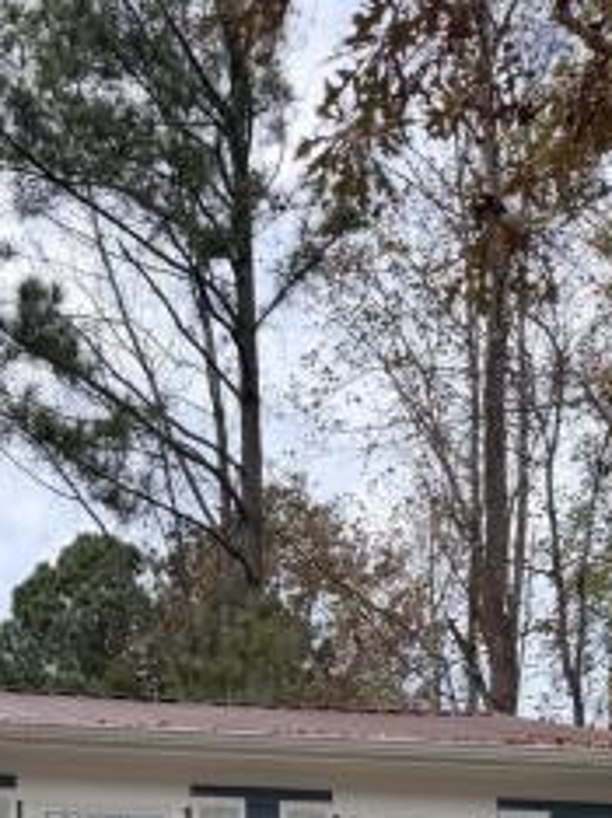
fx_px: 1748
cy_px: 1108
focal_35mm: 74
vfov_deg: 23.0
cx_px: 42
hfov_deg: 19.4
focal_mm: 6.76
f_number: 1.78
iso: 80
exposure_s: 1/1653
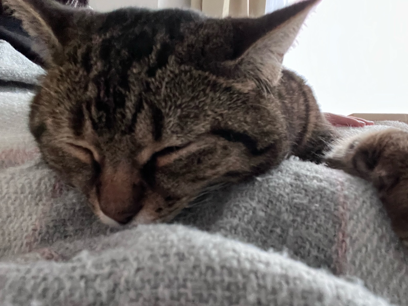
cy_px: 194
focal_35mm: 30
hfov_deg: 59.6
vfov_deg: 46.3
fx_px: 354
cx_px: 240
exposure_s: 1/15
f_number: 2.2
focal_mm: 2.71
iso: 800
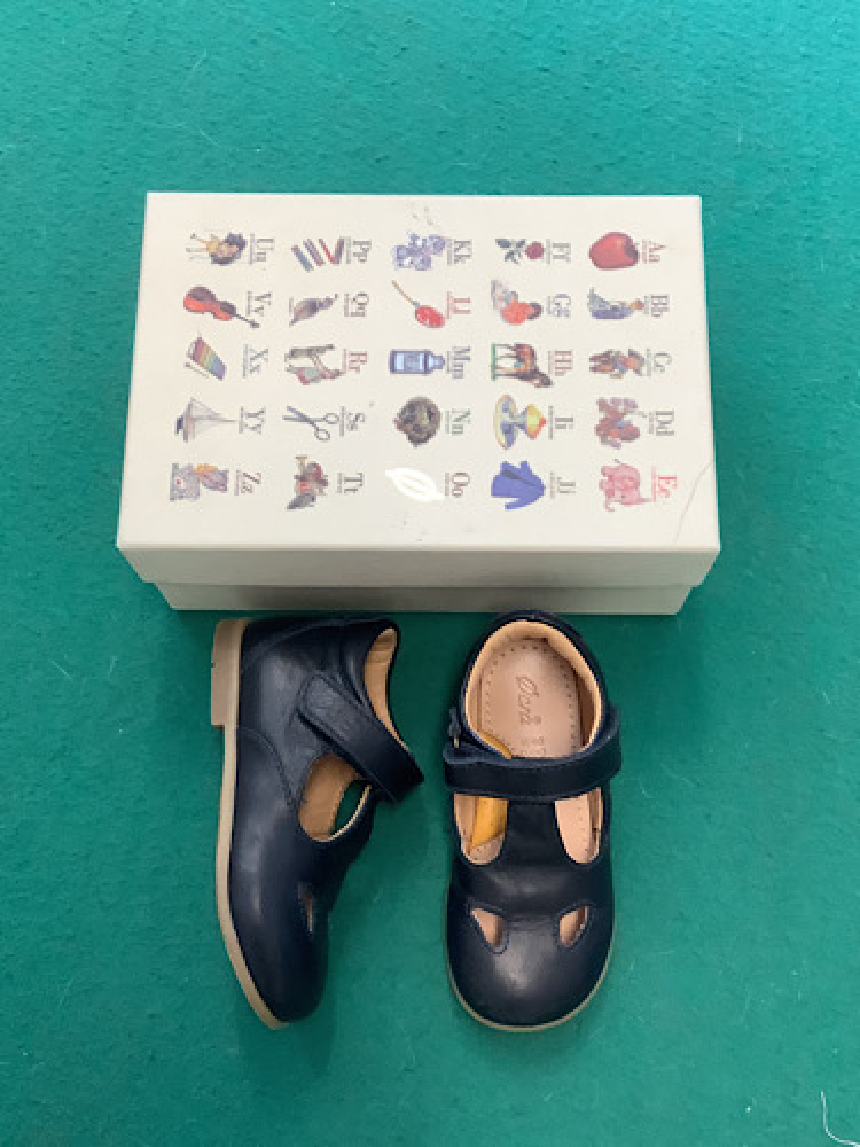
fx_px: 1027
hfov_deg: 45.4
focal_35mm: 31
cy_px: 574
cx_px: 430
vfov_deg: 58.4
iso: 100
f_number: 2.4
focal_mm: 3.3
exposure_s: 1/50
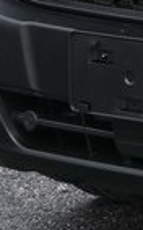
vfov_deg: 5.7
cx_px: 627
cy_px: -170
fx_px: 2257
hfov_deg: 3.4
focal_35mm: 362
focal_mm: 32.5
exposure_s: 1/250
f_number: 5.6
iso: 200
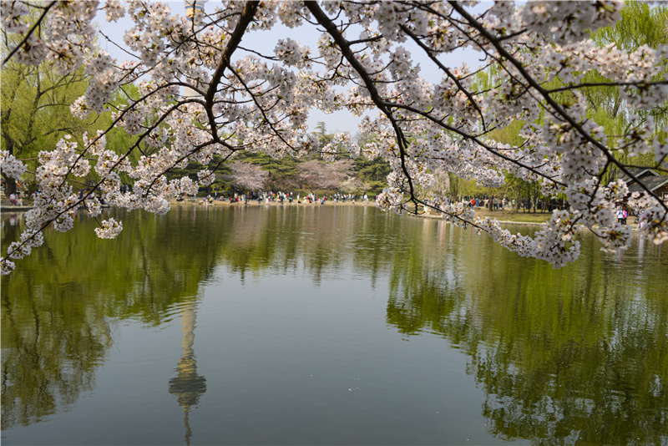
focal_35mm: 35
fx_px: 650
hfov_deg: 54.4
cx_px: 334
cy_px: 223
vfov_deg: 37.9
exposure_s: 1/400
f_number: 5.6
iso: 100
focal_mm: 35
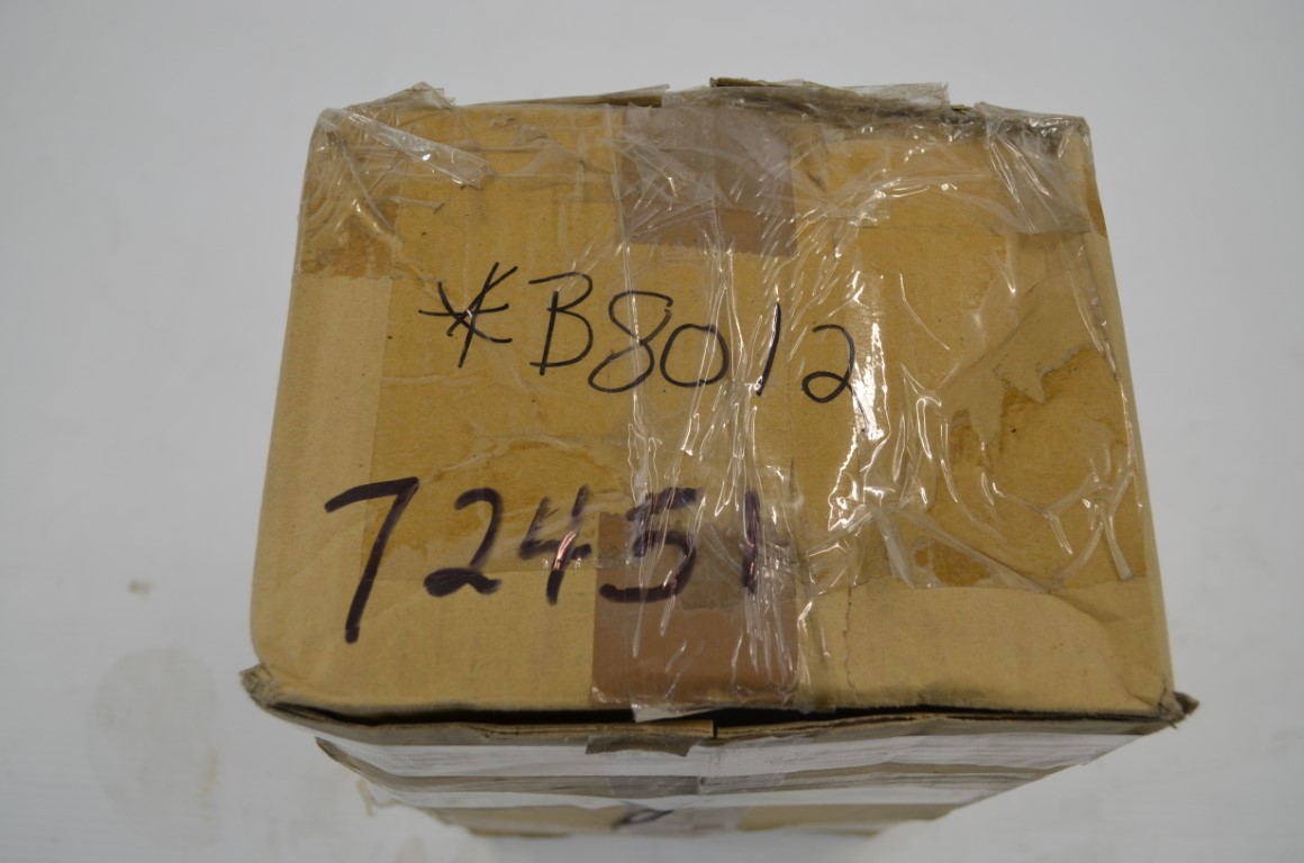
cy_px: 432
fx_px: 1301
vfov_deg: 36.7
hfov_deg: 53.2
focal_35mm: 36
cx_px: 652
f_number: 5
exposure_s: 1/100
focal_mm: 24
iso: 400
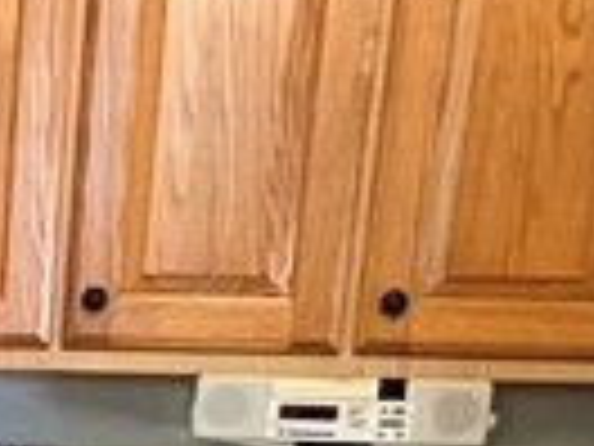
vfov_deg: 13.4
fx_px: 1733
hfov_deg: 16.6
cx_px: -441
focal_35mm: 101
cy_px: 761
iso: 640
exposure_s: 1/60
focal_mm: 1.57
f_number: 1.8
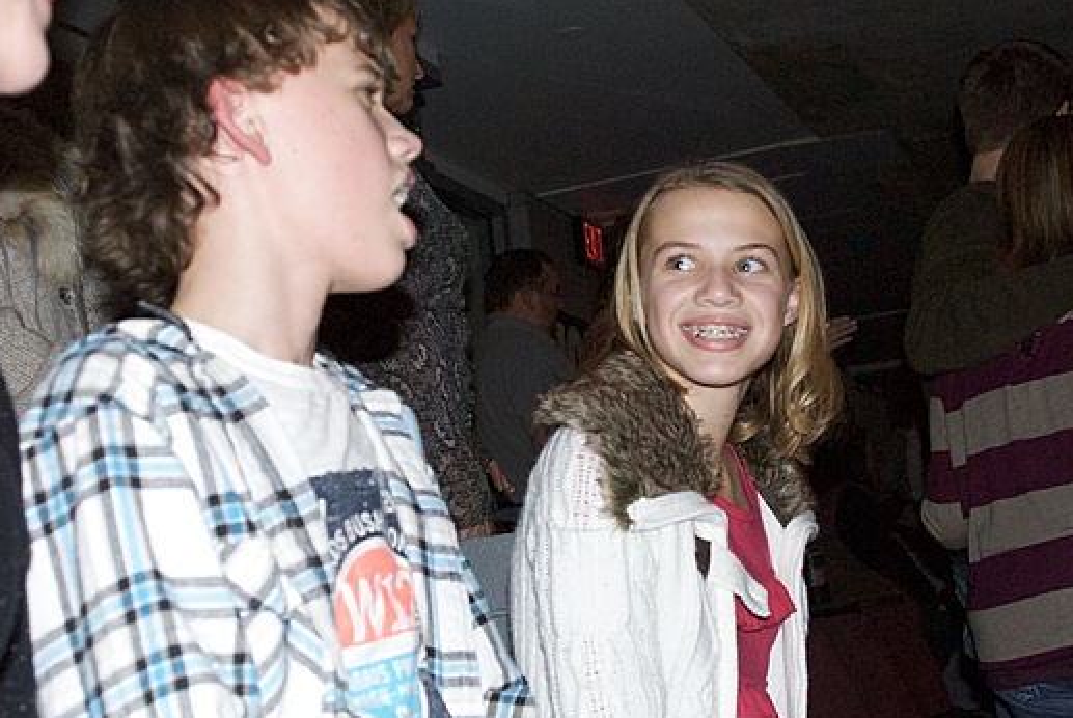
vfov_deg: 26.1
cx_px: 515
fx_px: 1552
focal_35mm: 52
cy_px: 338
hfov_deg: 38.1
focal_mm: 28
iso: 1600
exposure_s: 1/60
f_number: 5.6
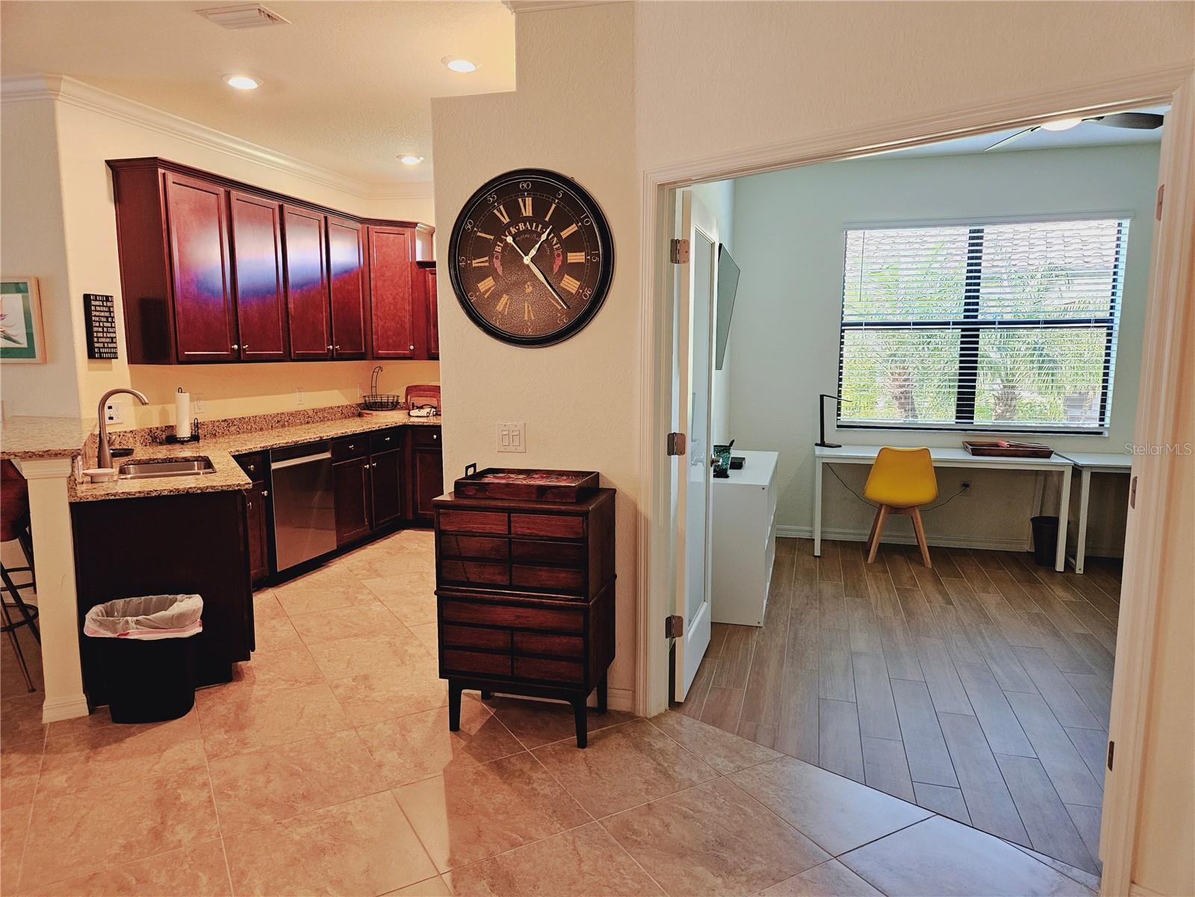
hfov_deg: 73.9
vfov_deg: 58.9
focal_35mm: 23
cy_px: 448
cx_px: 598
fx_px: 794
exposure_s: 1/120
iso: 400
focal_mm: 5.4
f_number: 1.8
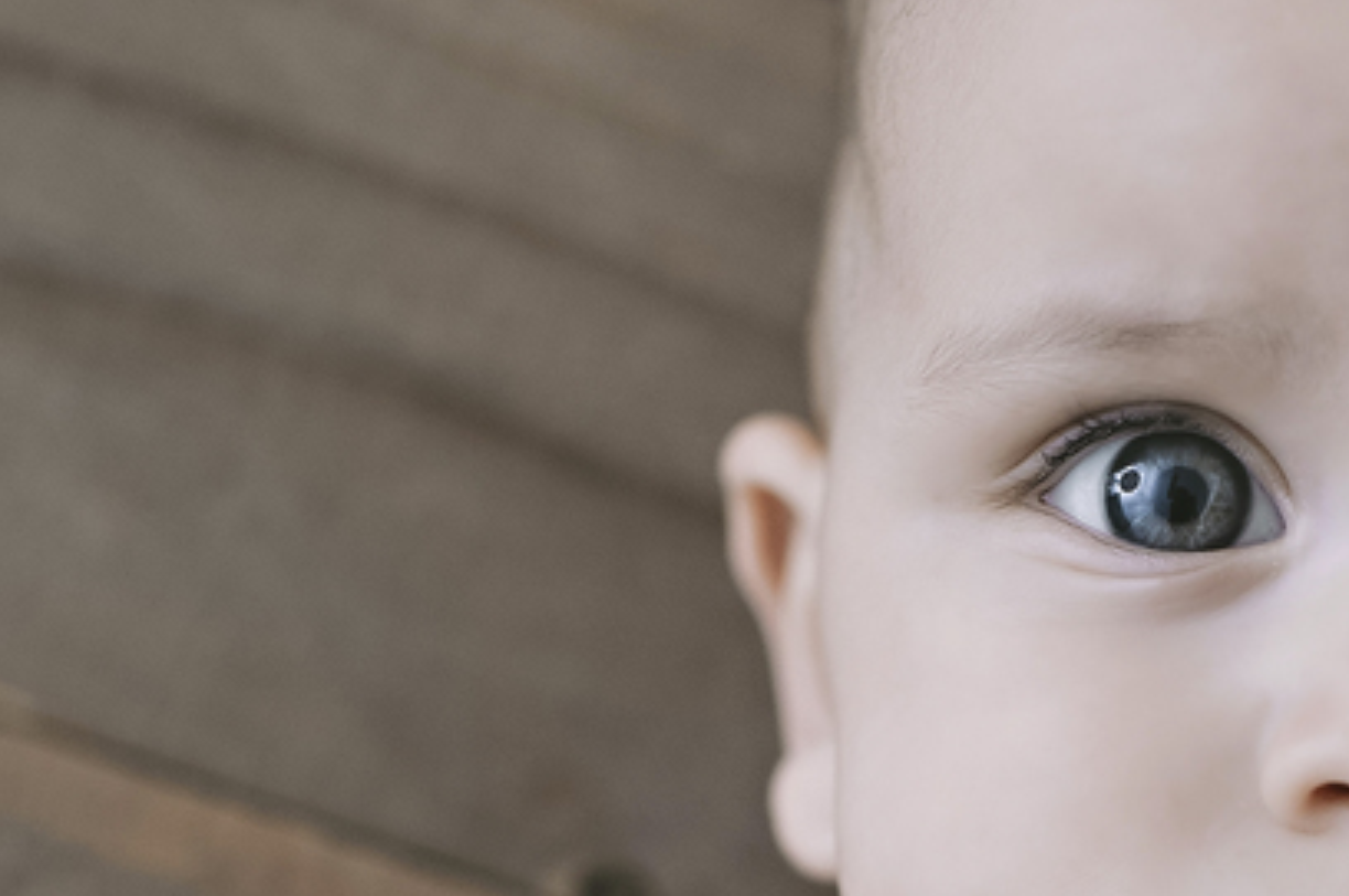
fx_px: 3855
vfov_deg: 13.1
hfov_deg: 19.6
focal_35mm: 103
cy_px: 876
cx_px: 1131
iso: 400
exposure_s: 1/250
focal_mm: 35
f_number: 2.8
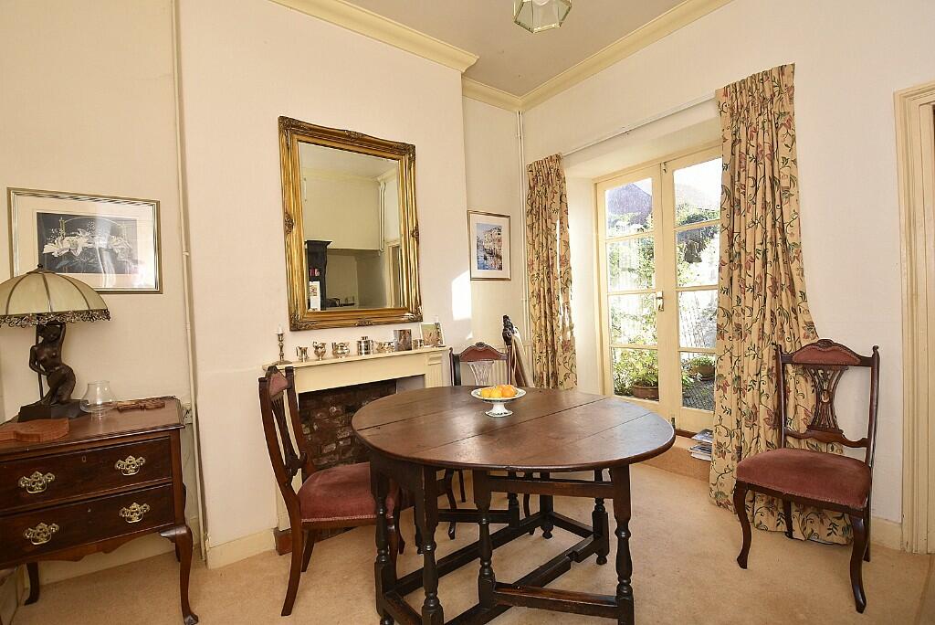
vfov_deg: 77.4
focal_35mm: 15
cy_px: 312
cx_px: 468
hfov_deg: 100.4
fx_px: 390
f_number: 5
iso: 220
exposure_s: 1/200
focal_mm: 10
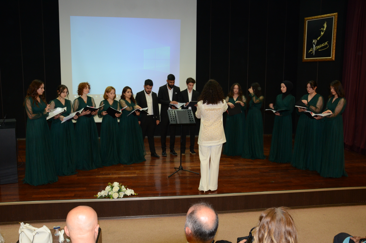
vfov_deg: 41.5
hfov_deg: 59.6
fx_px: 320
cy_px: 122
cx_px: 183
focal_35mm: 32
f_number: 5
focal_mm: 21
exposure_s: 1/50
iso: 1250
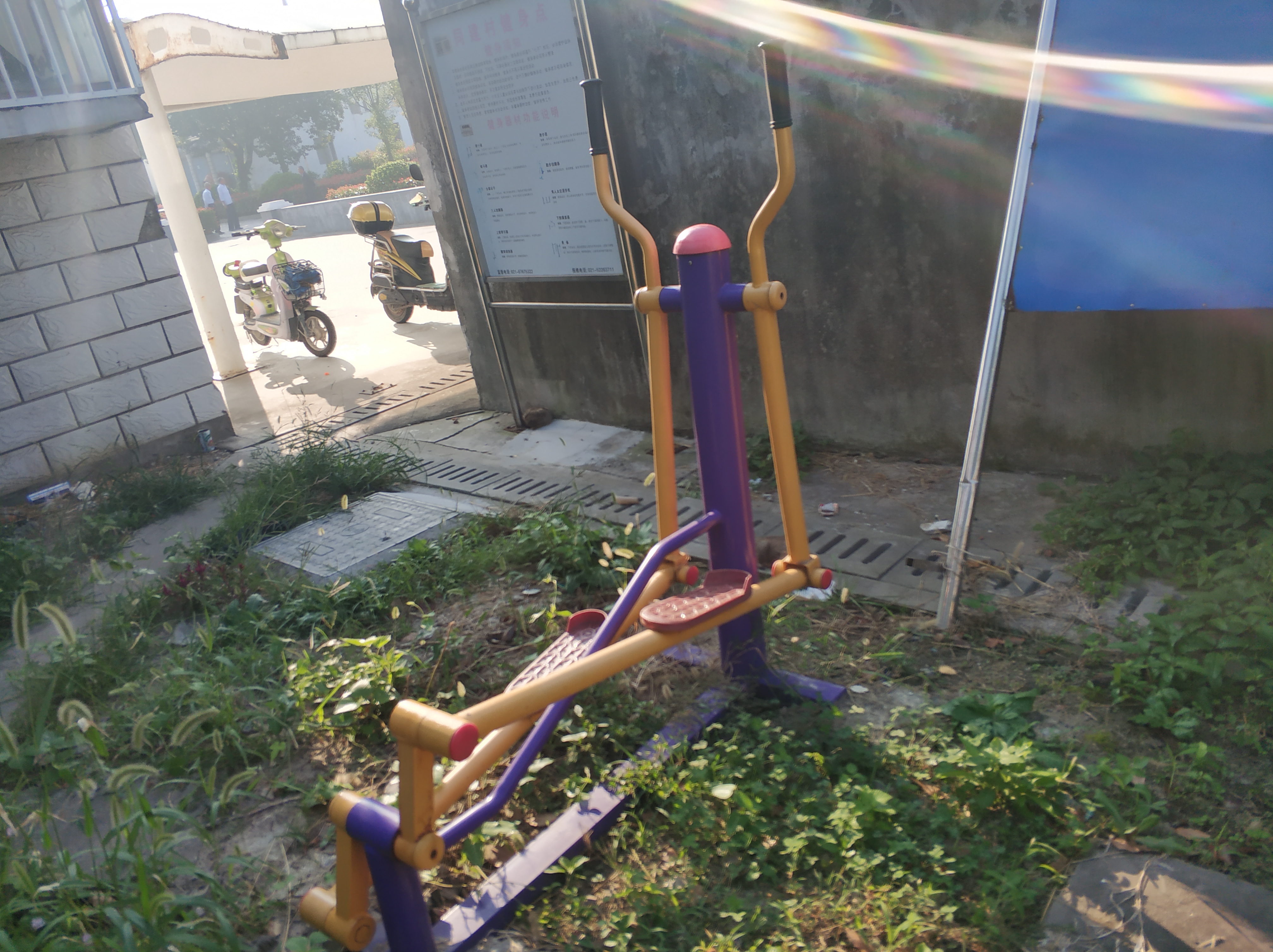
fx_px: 992
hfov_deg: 65.4
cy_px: 476
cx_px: 636
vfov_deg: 51.3
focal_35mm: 27
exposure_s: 1/904
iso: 245
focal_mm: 3.82
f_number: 1.8
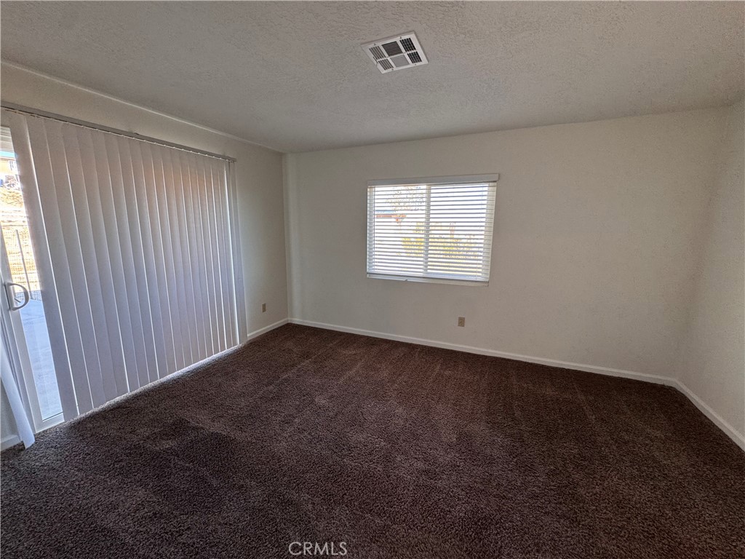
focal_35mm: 14
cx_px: 372
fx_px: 301
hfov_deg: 102.1
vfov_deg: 85.7
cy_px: 280
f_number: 2.2
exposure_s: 1/120
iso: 160
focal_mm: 2.22
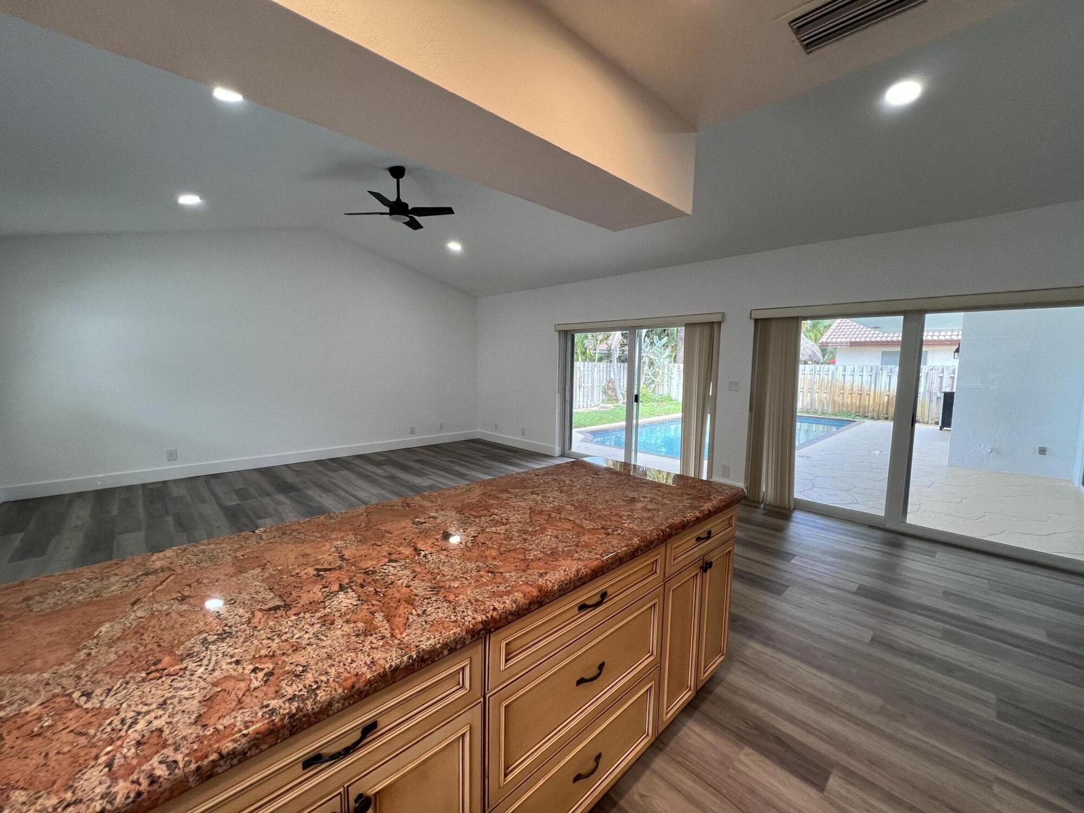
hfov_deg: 106.2
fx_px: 407
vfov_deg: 89.9
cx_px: 542
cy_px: 406
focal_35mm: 13
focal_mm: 1.57
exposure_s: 1/120
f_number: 1.8
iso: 125
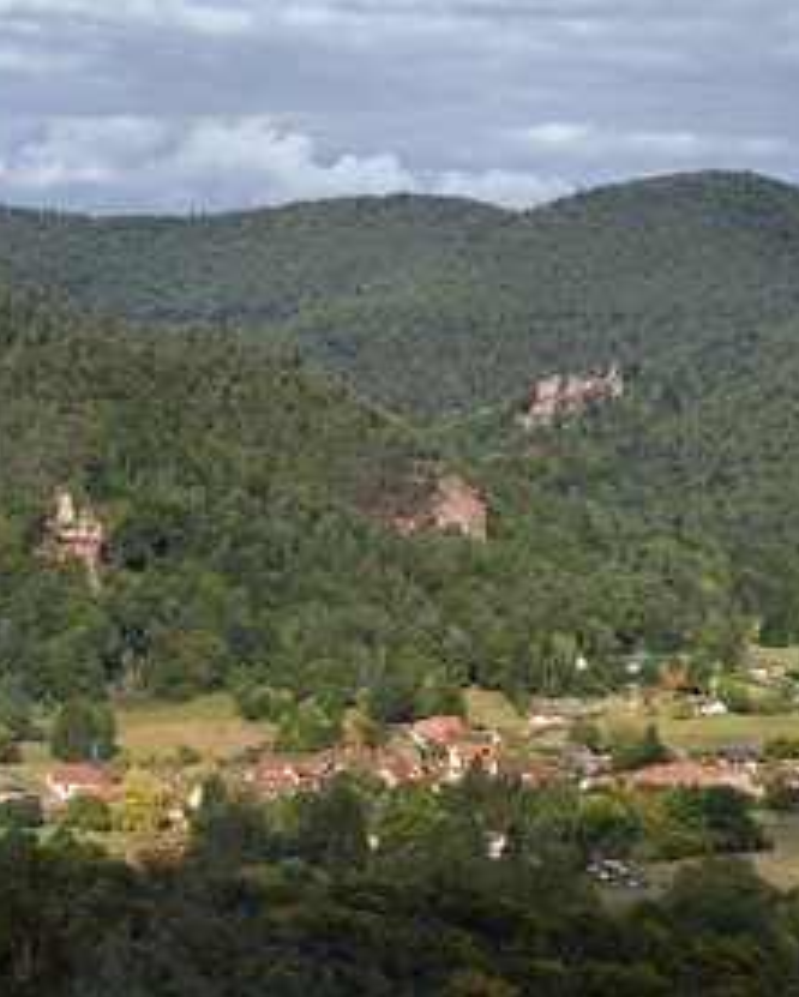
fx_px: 4281
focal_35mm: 145
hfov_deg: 10.7
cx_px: 536
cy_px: 500
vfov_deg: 13.3
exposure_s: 1/320
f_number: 14
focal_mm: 102
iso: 400
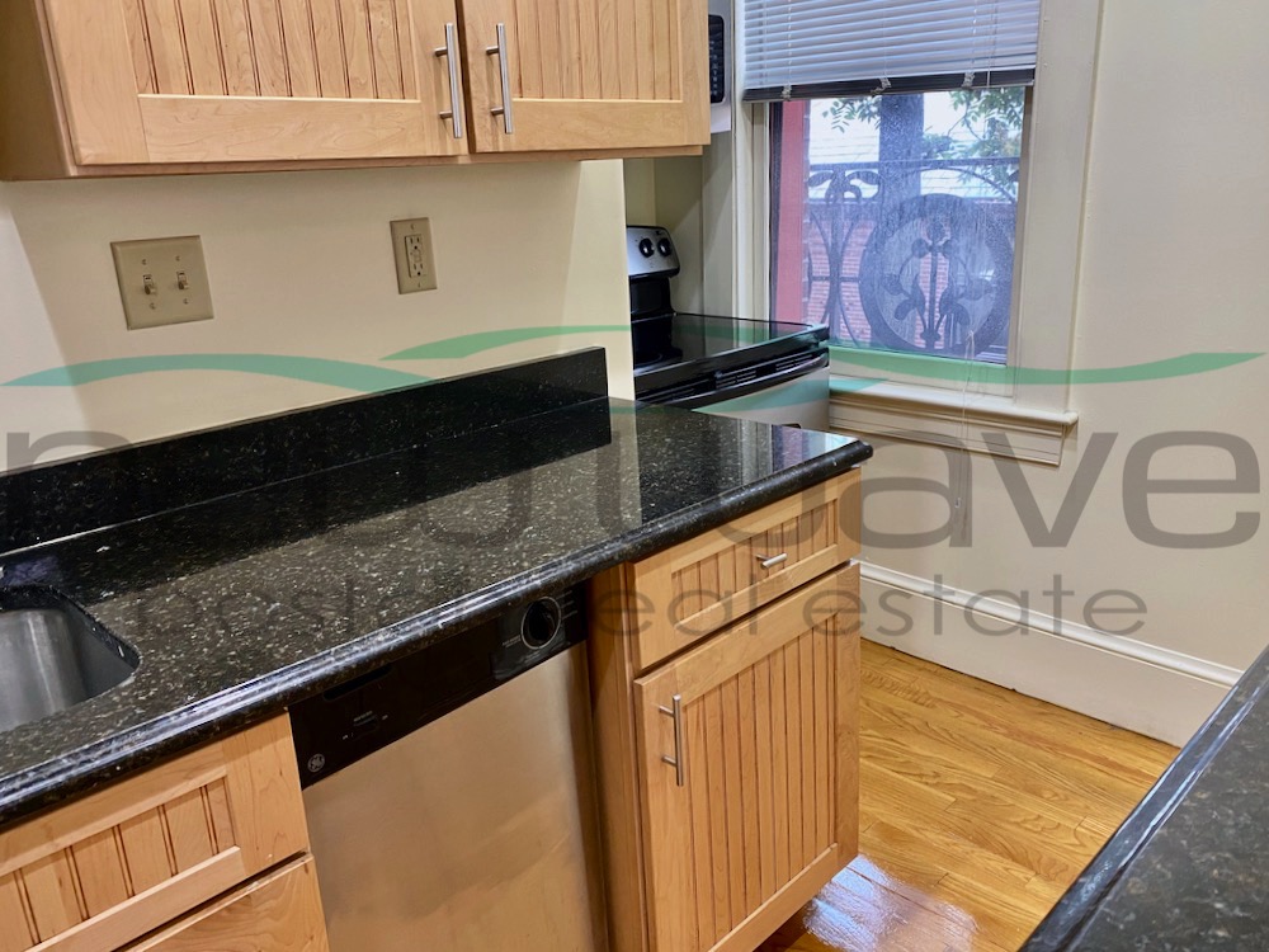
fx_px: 953
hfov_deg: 67.3
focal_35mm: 26
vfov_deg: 53.1
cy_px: 476
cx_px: 634
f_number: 1.8
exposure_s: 1/60
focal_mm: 4.25
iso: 160
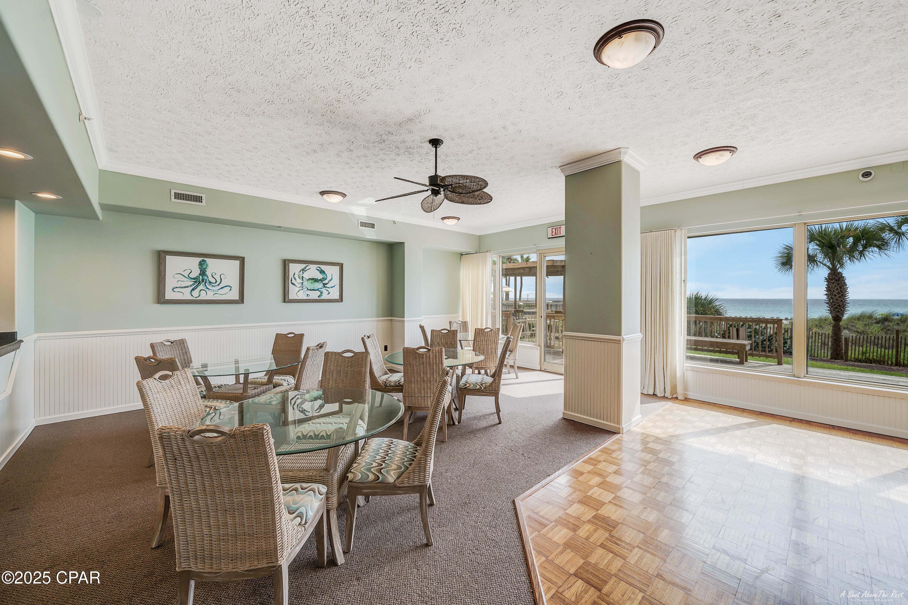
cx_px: 454
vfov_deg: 85.4
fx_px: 328
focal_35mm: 13
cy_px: 302
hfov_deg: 108.3
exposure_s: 1/100
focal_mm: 13
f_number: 5.6
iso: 100
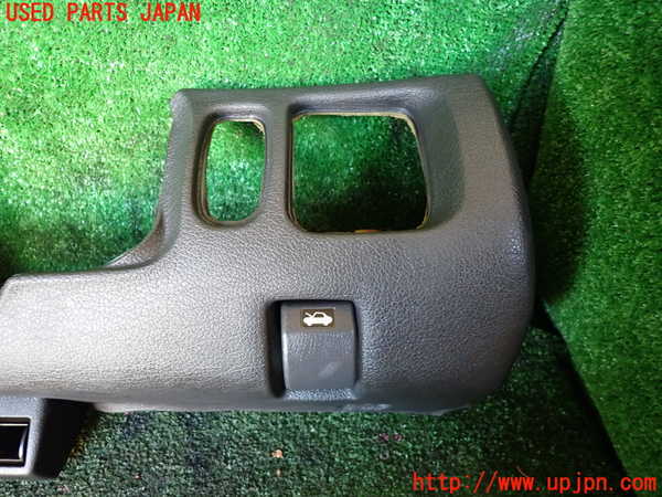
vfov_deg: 54.9
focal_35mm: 25
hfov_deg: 69.4
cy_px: 248
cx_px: 331
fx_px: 478
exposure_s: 1/30
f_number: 2
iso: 640
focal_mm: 4.5
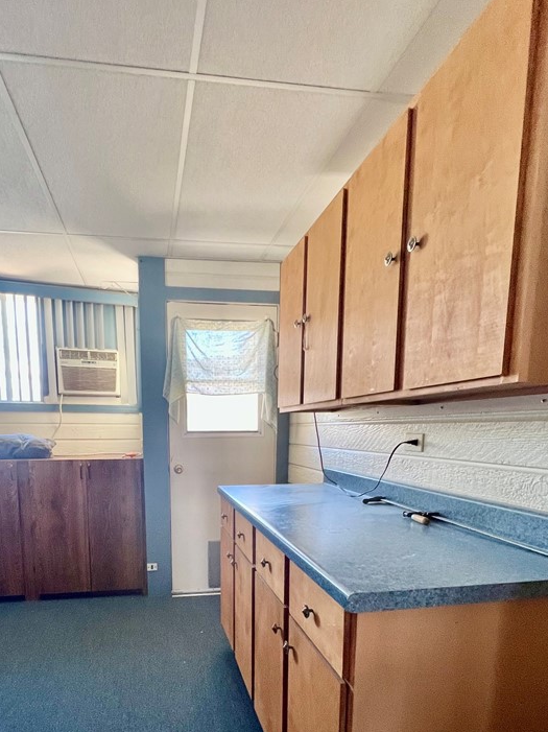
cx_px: 213
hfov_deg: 67.8
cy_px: 495
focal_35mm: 19
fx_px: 401
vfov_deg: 81.5
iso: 320
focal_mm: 1.57
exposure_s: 1/60
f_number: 1.8
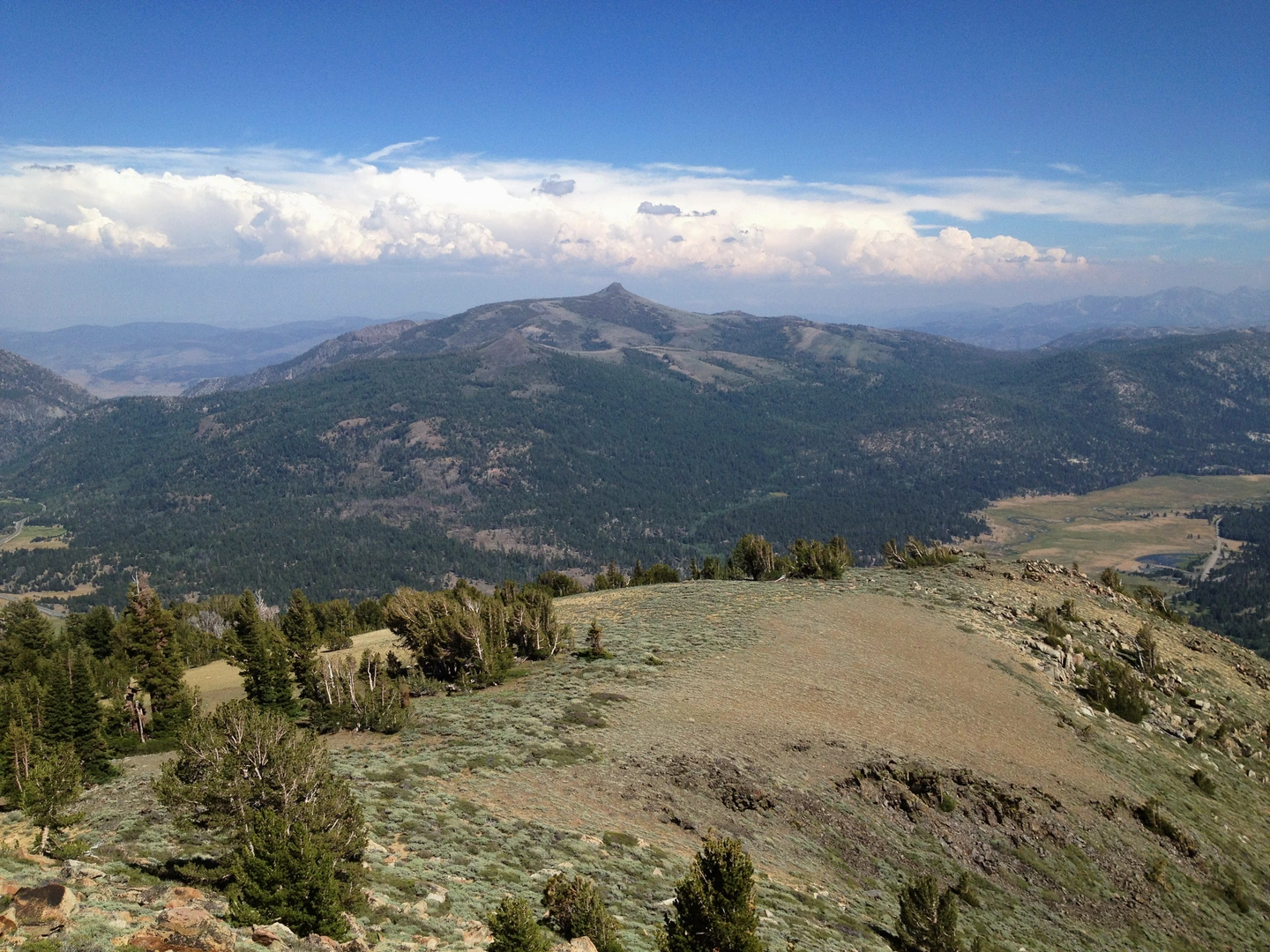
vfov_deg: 40.7
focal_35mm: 35
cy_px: 476
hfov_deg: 52.6
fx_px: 1284
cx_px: 635
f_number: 2.4
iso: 64
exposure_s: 1/2304
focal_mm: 4.28
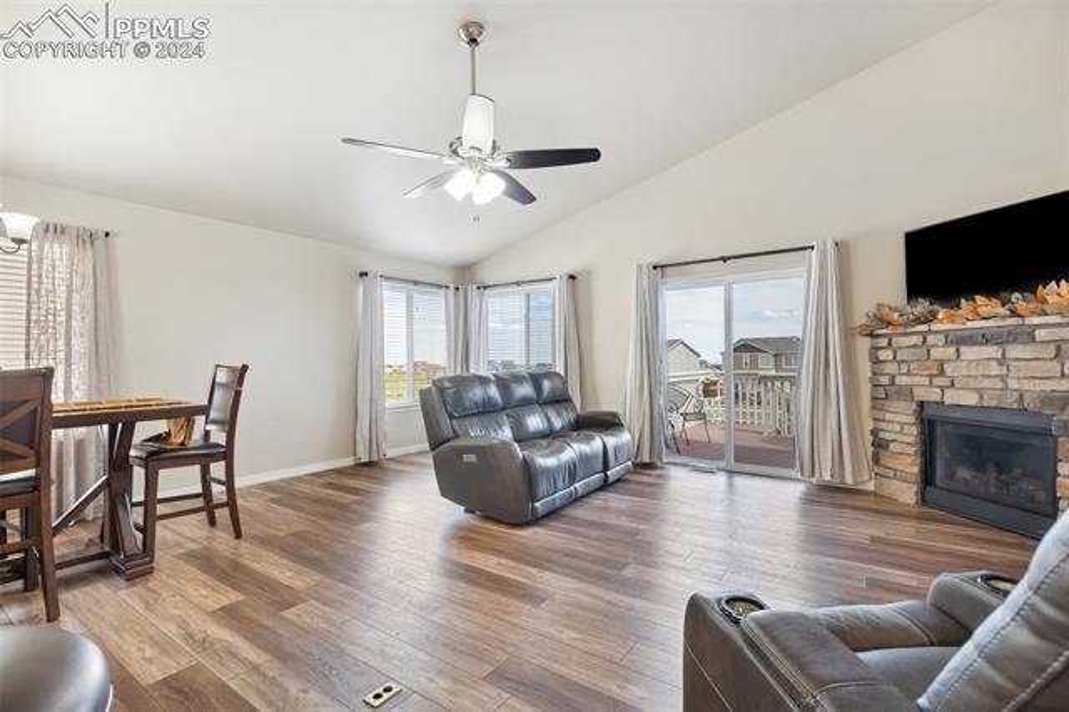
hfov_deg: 96.8
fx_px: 475
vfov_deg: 73.7
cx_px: 534
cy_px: 356
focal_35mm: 16
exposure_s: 1/10
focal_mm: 16
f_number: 6.3
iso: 250
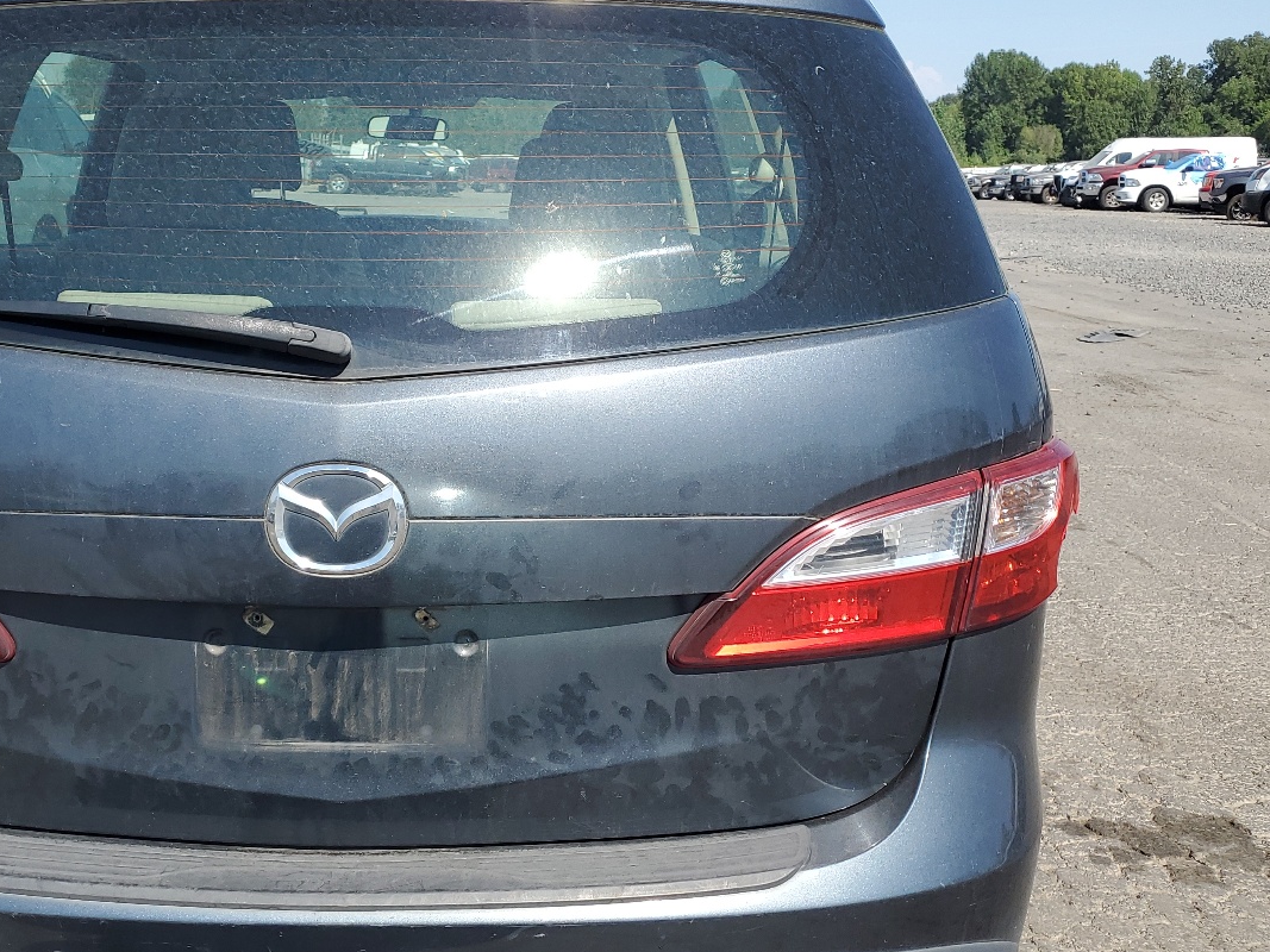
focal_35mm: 39
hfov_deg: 47.0
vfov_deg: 36.8
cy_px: 484
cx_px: 413
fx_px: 1431
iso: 50
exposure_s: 1/2500
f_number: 1.5
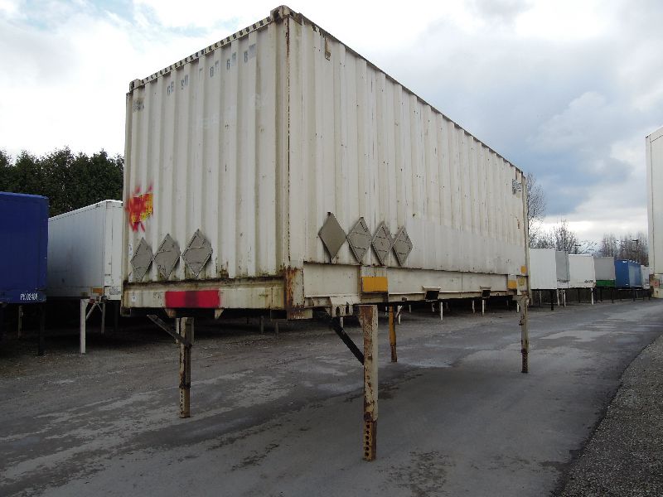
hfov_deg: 71.6
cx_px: 332
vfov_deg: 56.8
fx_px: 460
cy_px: 248
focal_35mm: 24
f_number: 2.8
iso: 160
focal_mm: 4.3
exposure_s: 1/1000
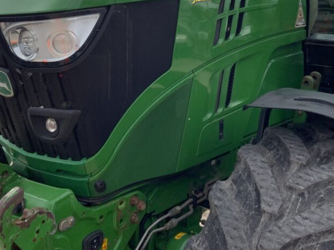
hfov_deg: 39.7
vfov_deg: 29.7
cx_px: 176
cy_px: 56
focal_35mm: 48
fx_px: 463
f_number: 1.8
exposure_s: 1/700
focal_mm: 3
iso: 16
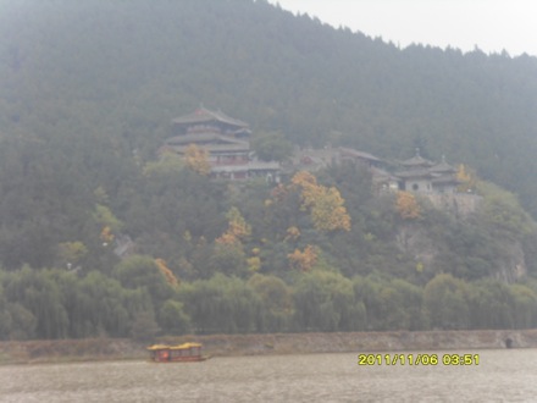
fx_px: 1815
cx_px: 268
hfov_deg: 16.8
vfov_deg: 12.7
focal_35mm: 117
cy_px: 202
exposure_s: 1/90
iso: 120
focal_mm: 19.8
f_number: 4.5
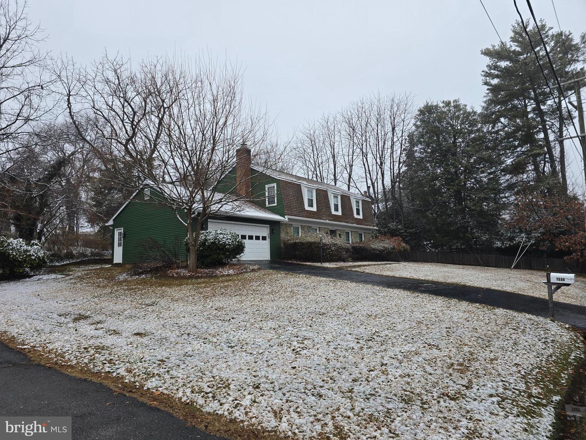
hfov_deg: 73.9
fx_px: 389
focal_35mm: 23
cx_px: 293
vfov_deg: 58.9
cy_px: 220
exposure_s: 1/180
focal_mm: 6.3
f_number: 1.7
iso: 25
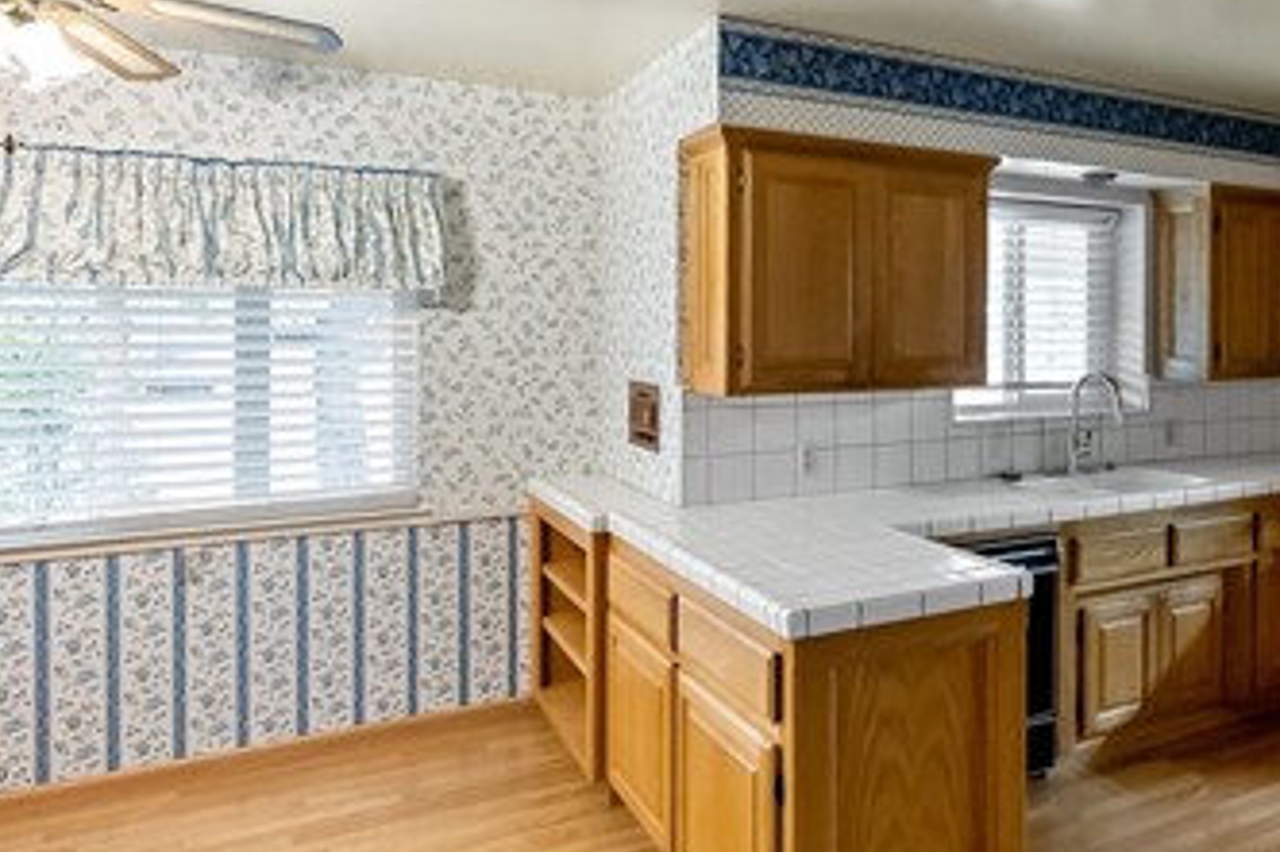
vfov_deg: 47.7
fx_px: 959
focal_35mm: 27
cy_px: 364
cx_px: 910
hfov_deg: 64.6
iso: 3200
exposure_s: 1/160
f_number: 2.8
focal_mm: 14
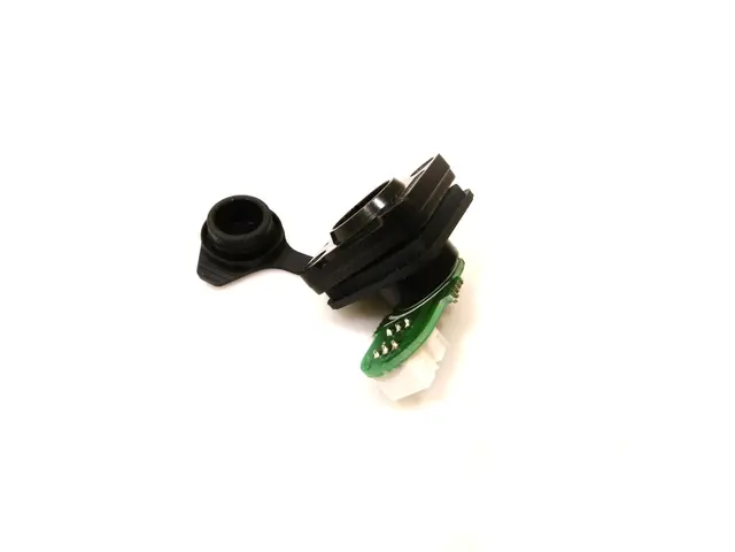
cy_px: 276
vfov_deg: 56.8
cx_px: 368
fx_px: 510
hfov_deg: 71.6
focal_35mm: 24
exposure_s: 1/80
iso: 100
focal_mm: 4.3
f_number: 3.1
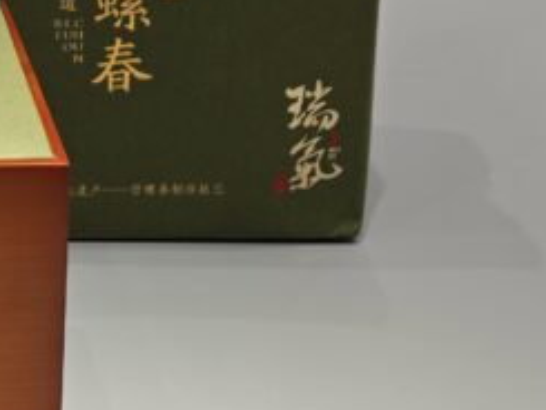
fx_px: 3093
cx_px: -111
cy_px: 118
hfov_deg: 9.9
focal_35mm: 196
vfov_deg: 7.6
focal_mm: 10.1
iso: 200
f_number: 2
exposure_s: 1/100
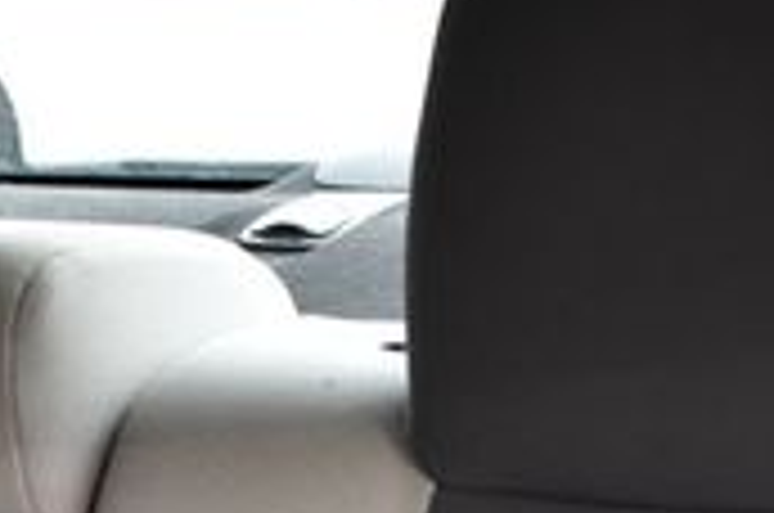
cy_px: 850
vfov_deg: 9.8
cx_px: 306
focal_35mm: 134
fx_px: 2876
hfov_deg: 15.3
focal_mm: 24
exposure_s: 1/100
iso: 400
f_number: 5
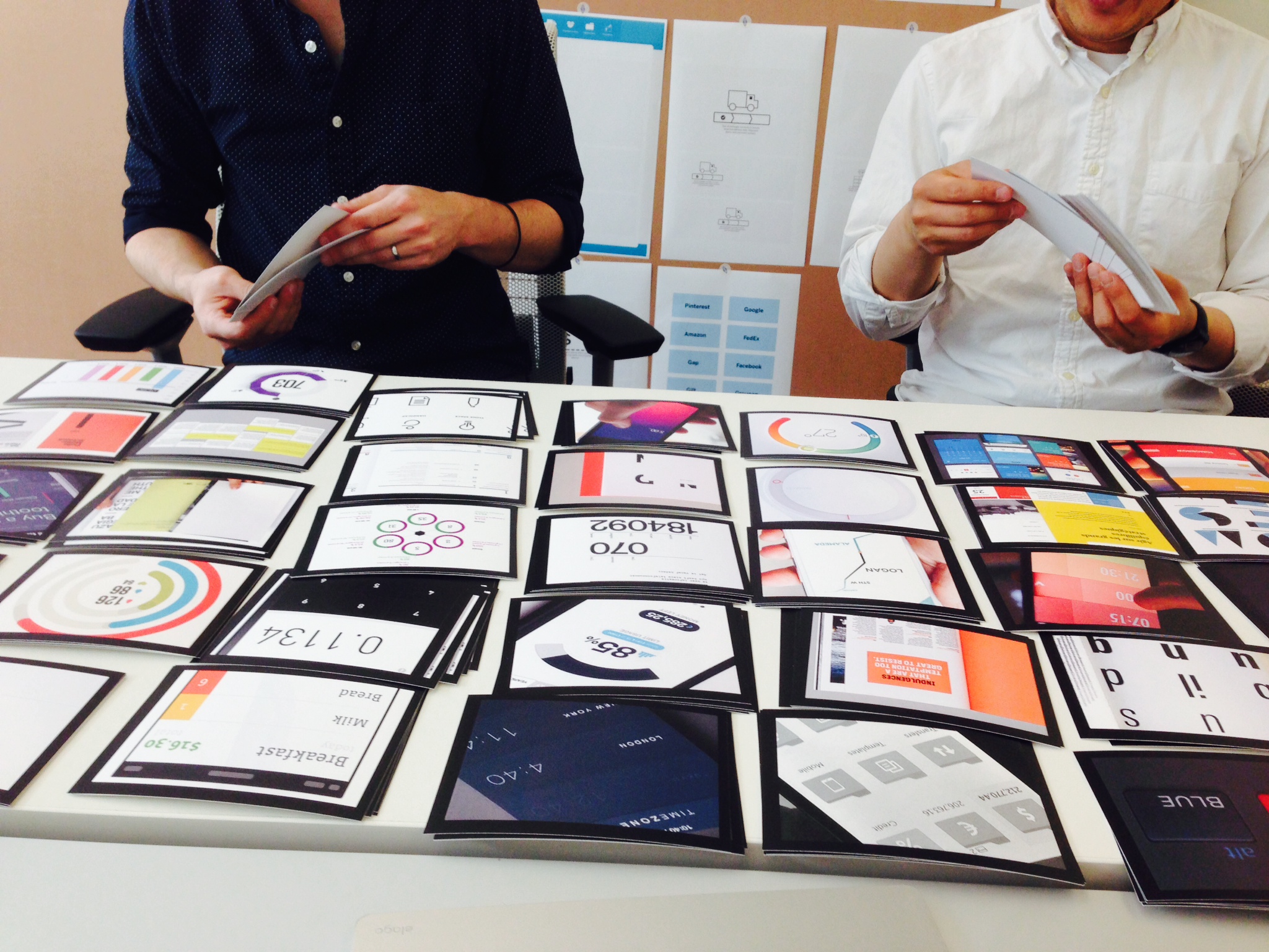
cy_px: 476
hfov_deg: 55.4
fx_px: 1210
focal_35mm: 33
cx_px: 634
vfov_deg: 42.9
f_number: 2.4
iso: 64
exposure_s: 1/60
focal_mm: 4.12
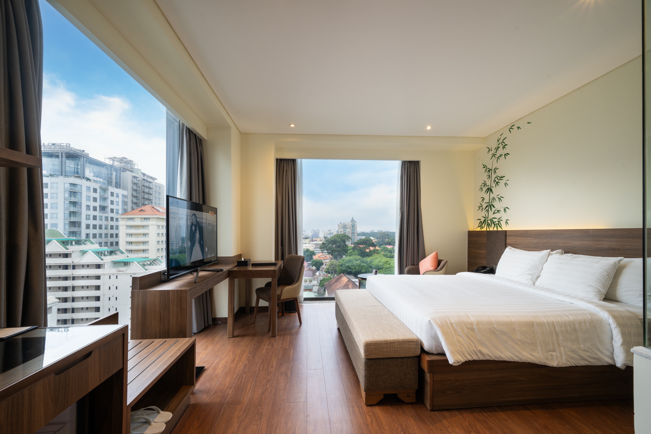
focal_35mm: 14
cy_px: 217
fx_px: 253
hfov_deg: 104.2
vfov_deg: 81.2
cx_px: 326
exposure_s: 1/13
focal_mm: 14
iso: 200
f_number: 10
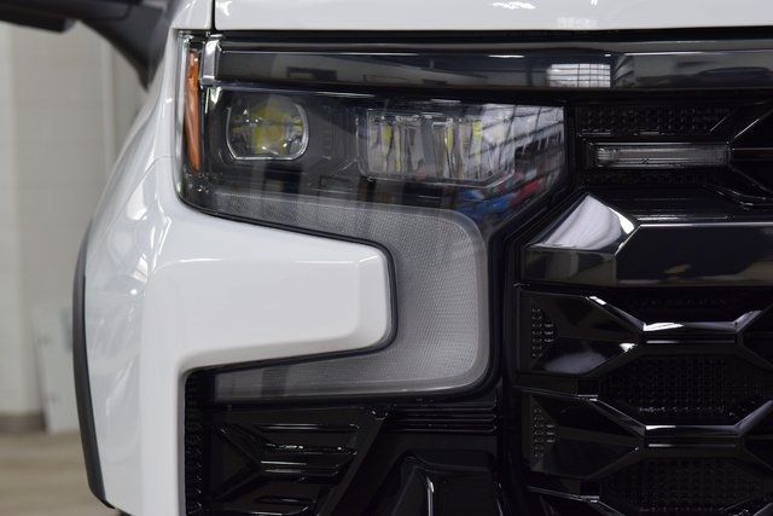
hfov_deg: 19.5
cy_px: 258
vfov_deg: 13.0
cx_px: 386
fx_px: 2255
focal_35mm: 105
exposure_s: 1/30
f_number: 7.1
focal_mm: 70
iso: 720
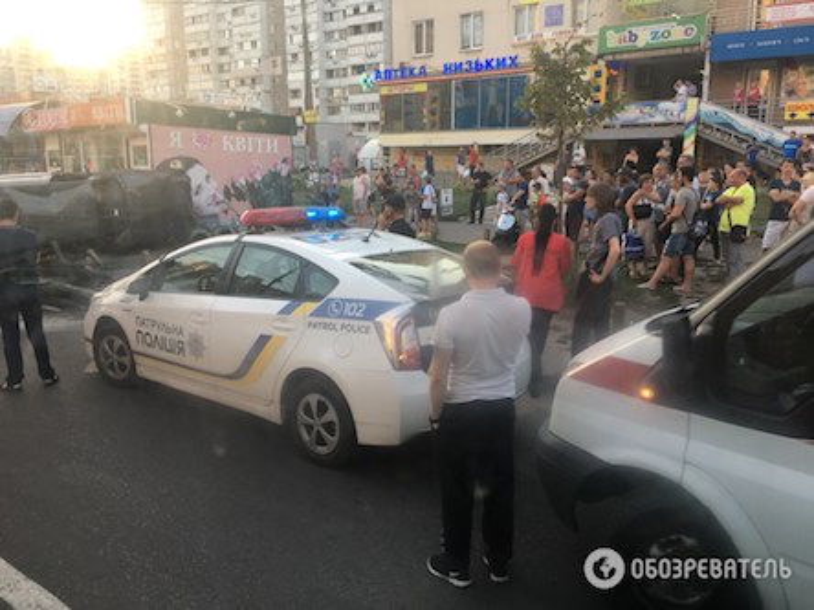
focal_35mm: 29
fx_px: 682
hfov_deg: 61.7
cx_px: 407
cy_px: 305
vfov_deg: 48.2
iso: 32
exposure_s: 1/100
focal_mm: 4.15
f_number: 2.2
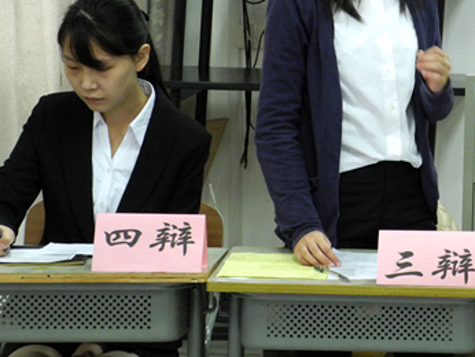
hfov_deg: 12.3
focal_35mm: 157
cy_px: 71
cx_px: 537
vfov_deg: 9.4
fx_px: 2156
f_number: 4
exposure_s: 1/21.2
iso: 400
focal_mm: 14.5
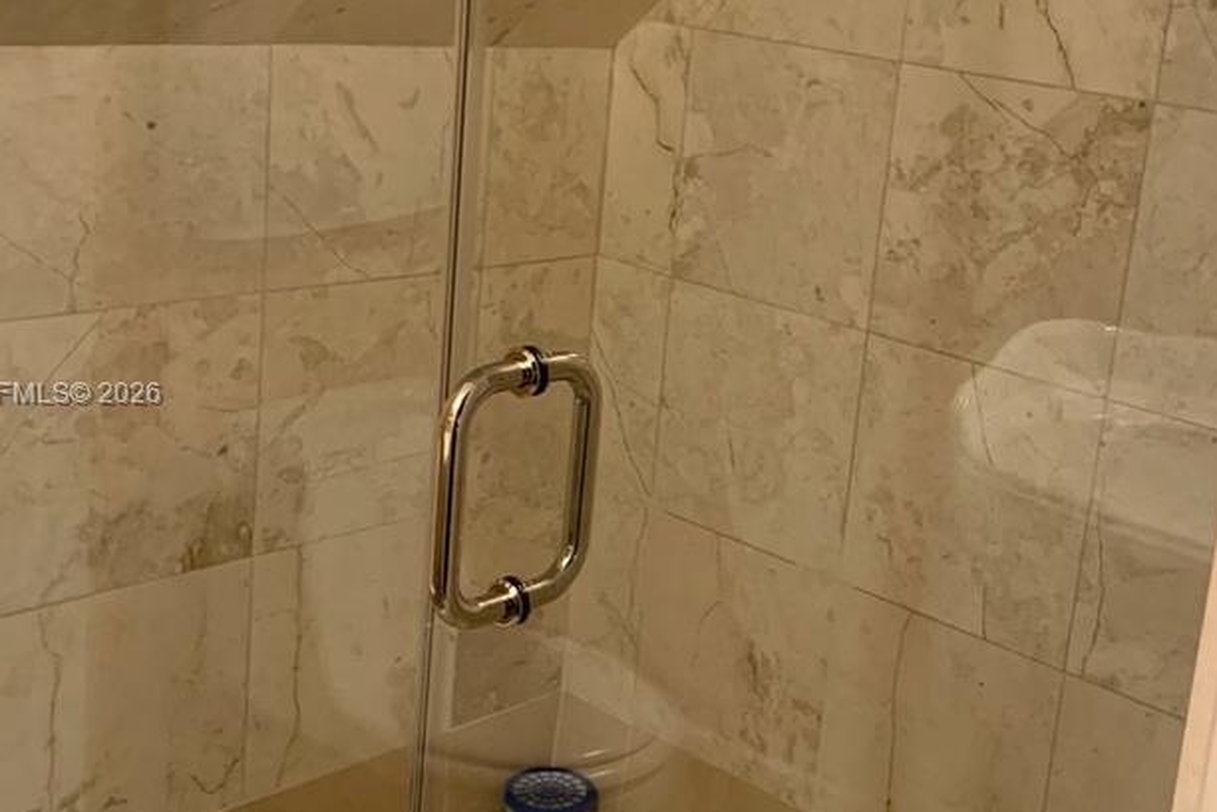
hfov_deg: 37.5
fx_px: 1792
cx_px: 688
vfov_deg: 25.5
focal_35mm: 53
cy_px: 396
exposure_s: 1/60
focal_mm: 4.25
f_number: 1.8
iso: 320
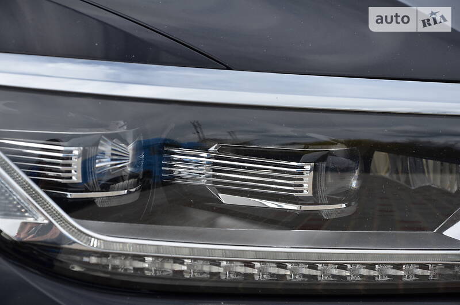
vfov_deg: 8.7
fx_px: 2008
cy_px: 152
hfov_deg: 13.1
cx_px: 230
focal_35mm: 158
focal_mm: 105
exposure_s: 1/250
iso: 110
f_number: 8
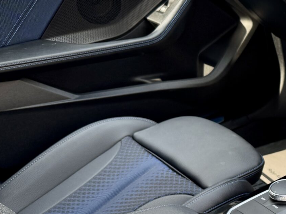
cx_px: 404
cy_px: 152
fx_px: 603
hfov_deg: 22.7
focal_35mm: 73
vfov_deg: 20.0
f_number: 1.78
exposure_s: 1/133
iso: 50
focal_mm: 6.76
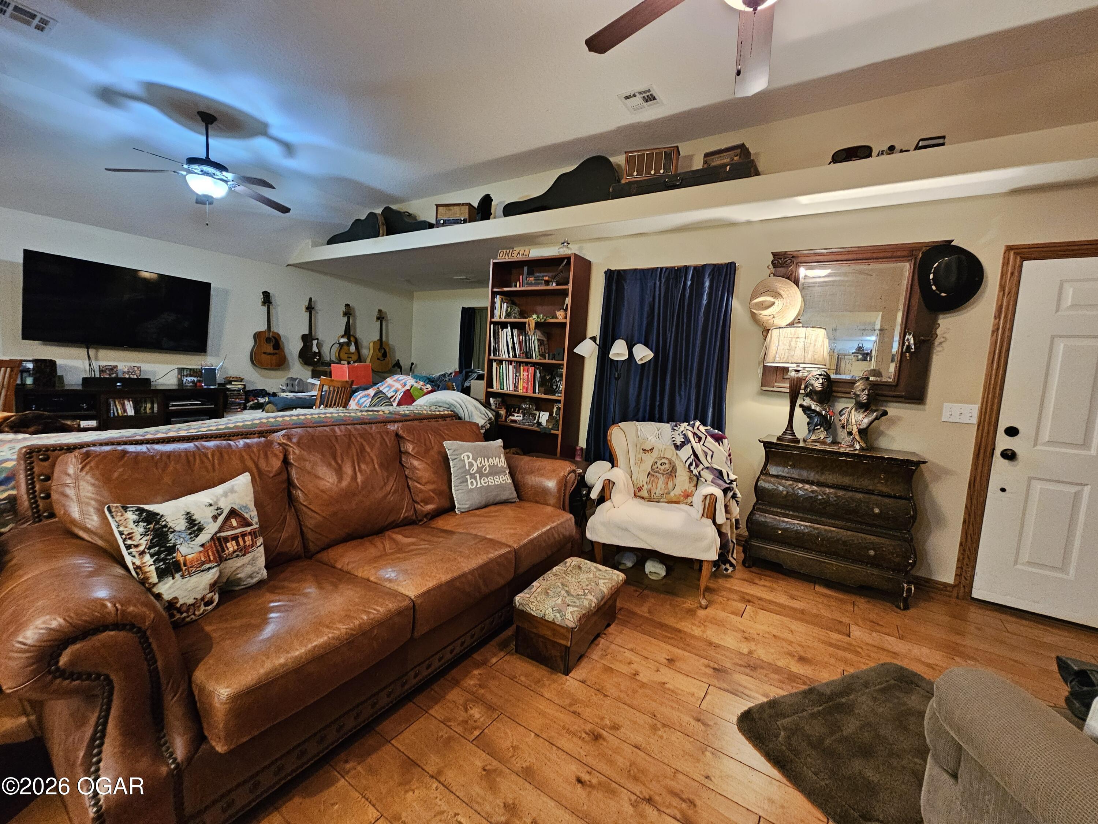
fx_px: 412
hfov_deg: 106.2
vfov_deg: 89.9
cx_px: 549
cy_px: 412
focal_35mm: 13
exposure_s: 1/24
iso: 640
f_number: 2.2
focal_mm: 2.2
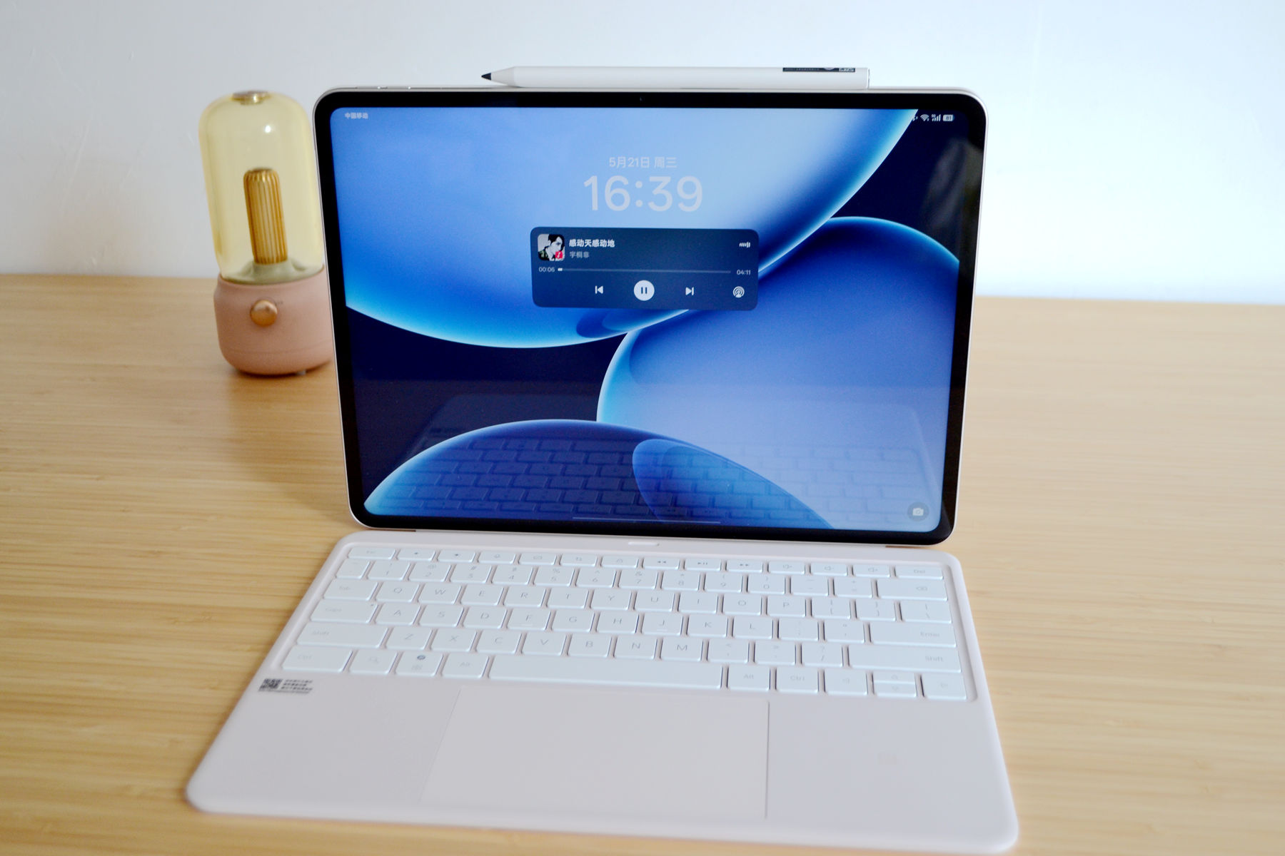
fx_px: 1392
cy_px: 428
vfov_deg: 34.2
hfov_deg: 49.6
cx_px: 642
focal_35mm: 39
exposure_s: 1/60
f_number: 4.2
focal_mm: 26
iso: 400
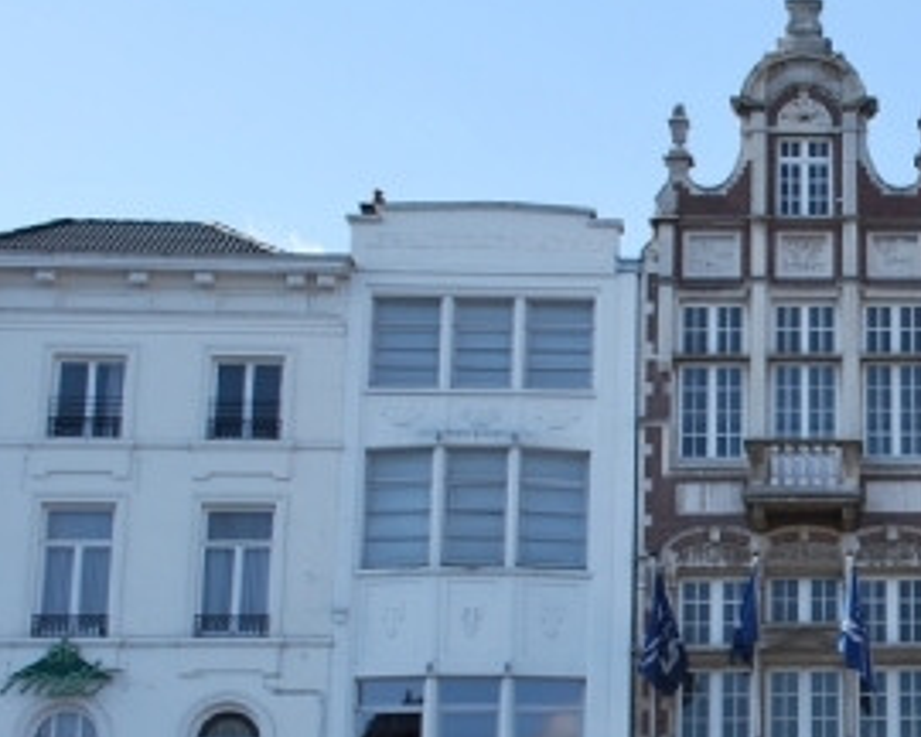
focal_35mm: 75
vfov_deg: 20.3
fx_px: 2044
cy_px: 527
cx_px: 1020
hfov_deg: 23.7
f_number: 6.3
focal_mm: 24
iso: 100
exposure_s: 1/160
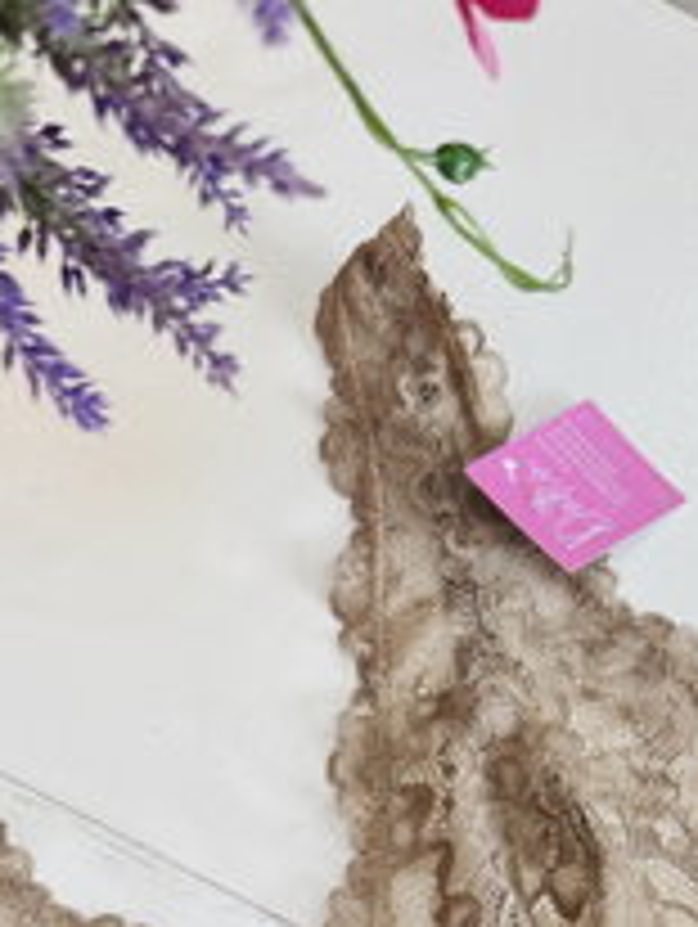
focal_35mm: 62
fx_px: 1663
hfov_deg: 23.7
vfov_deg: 26.9
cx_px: 288
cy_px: 1163
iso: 80
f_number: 1.78
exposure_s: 1/100
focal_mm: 6.76
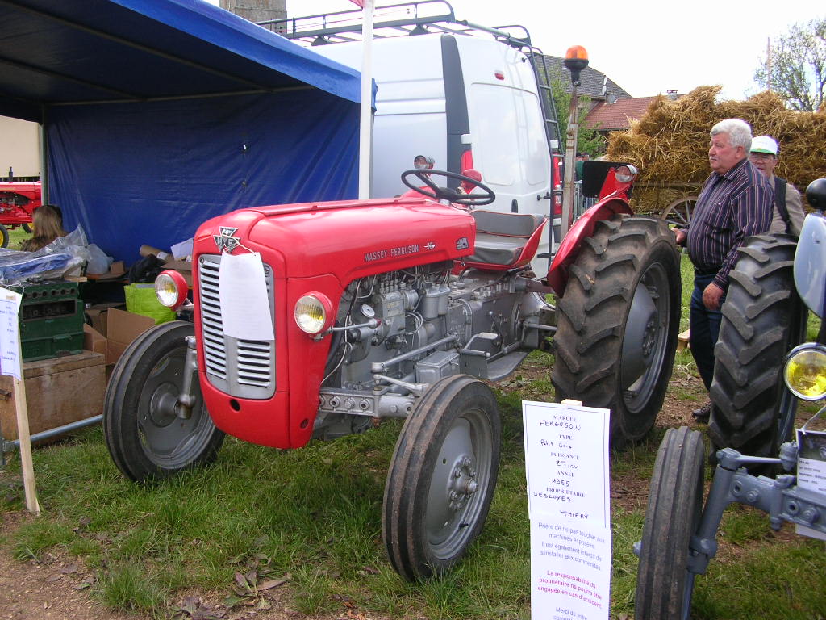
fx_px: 835
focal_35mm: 35
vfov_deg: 40.7
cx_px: 413
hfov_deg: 52.6
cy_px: 310
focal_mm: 5.8
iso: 50
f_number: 2.8
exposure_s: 1/246
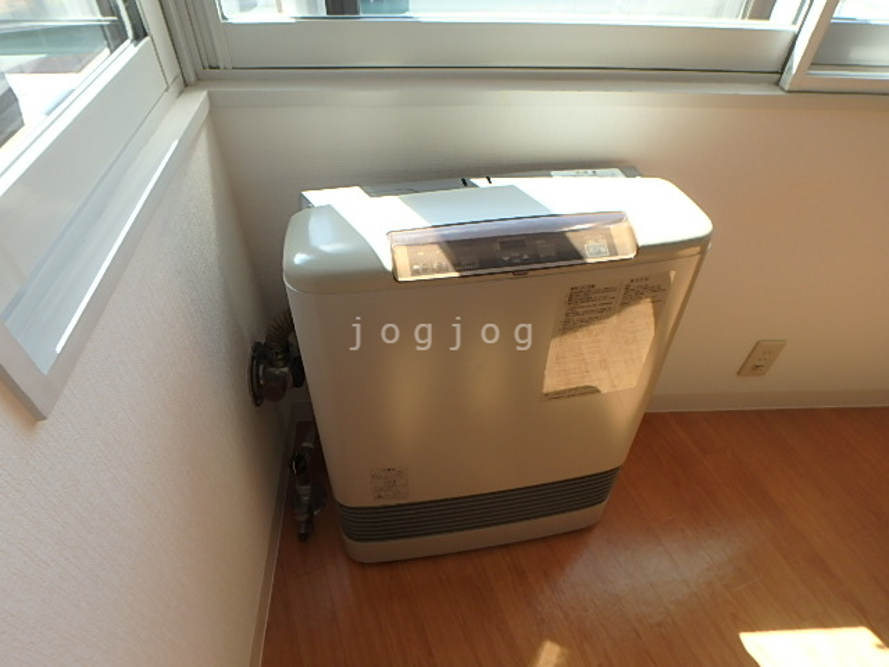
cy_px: 334
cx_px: 444
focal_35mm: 21
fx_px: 539
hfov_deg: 79.0
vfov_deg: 63.4
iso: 125
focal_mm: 3.7
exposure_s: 1/160
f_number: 3.5
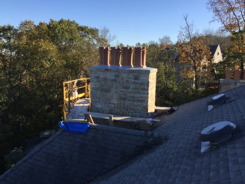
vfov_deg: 45.4
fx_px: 219
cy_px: 92
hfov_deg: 58.4
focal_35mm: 31
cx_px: 122
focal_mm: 3.3
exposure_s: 1/566
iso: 25
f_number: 2.4
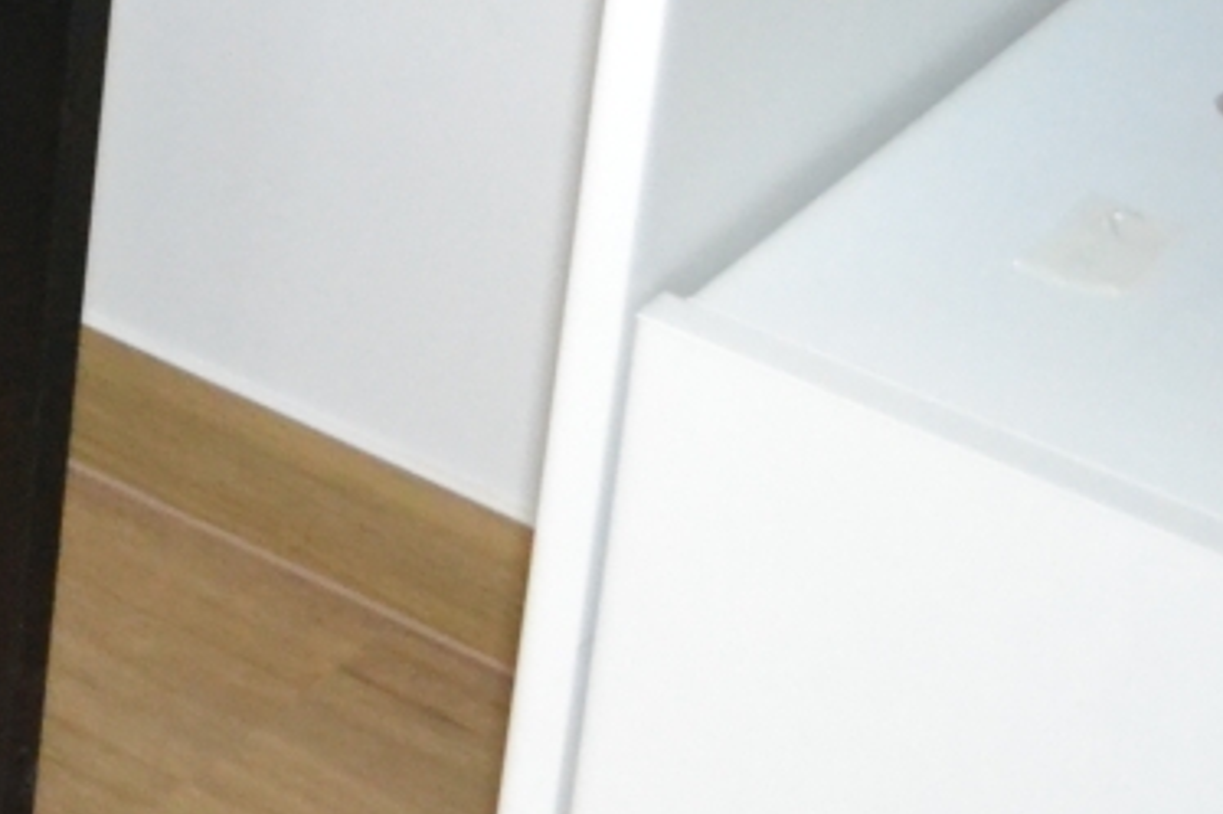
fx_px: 5229
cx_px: -1151
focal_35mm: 154
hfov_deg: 12.0
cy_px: -770
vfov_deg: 8.5
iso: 3200
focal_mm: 24
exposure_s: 1/60
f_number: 4
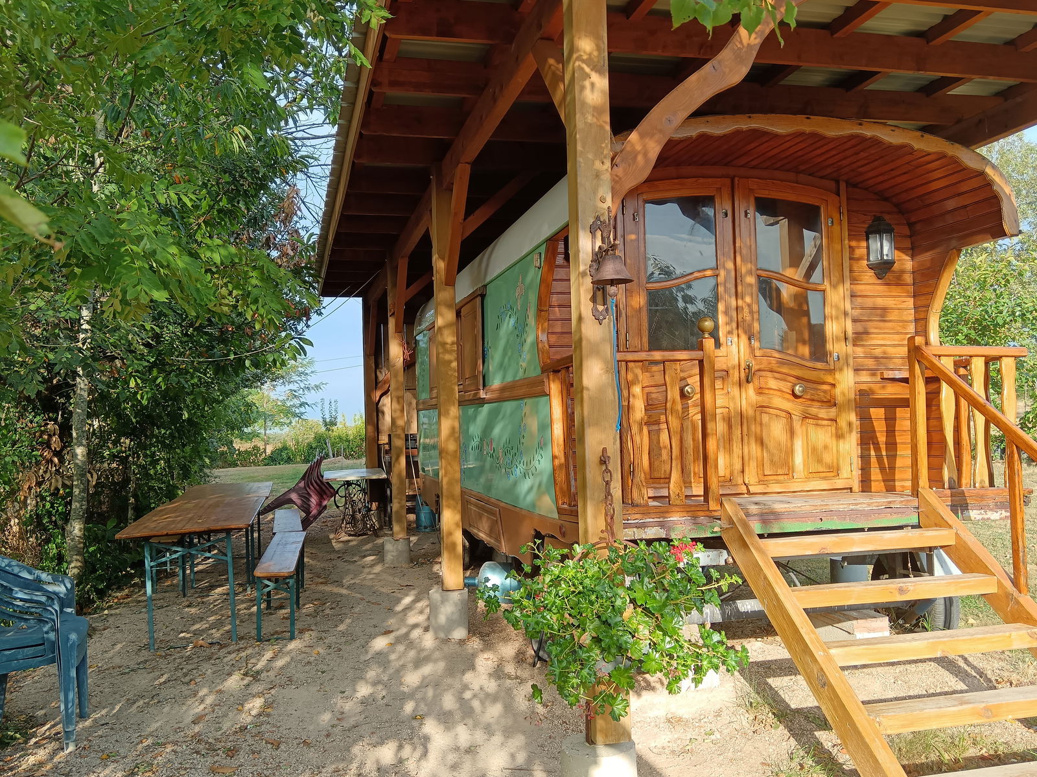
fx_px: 958
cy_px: 388
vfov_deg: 44.1
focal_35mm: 32
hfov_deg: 56.8
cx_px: 518
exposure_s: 1/235
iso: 100
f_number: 1.9
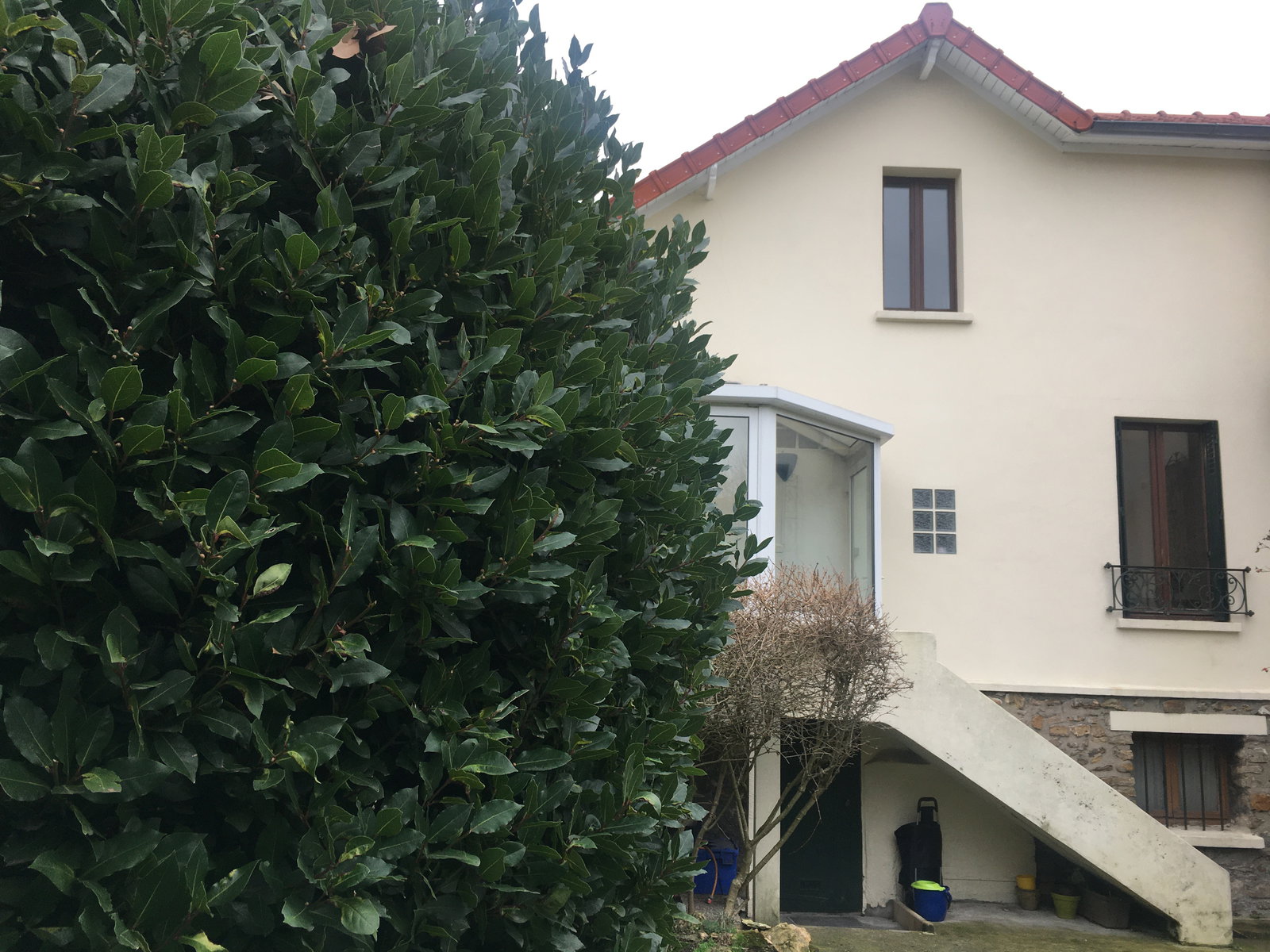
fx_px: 1064
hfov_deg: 61.7
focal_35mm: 29
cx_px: 635
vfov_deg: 48.2
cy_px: 476
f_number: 2.2
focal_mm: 4.15
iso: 25
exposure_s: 1/50
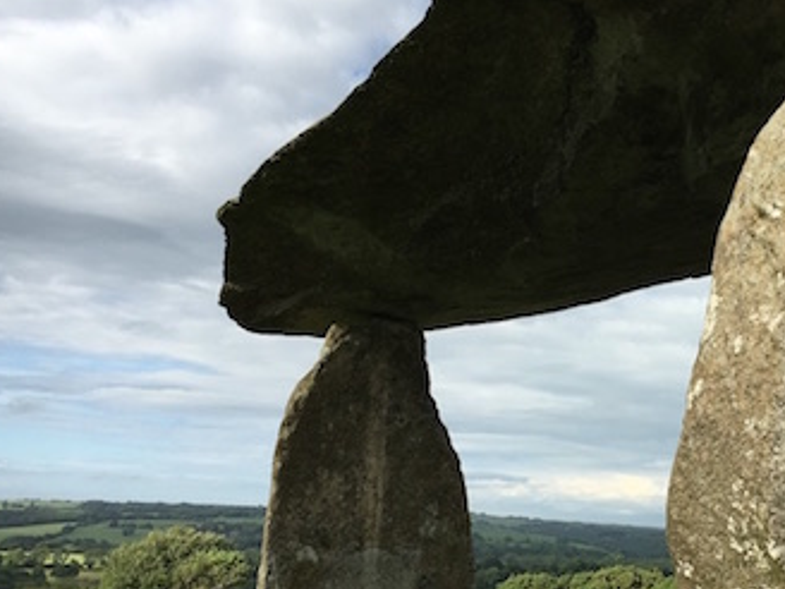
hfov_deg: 34.6
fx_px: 1202
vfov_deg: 27.5
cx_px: 668
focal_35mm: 53
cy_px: 326
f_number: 2.2
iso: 25
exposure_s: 1/1374
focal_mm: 4.15
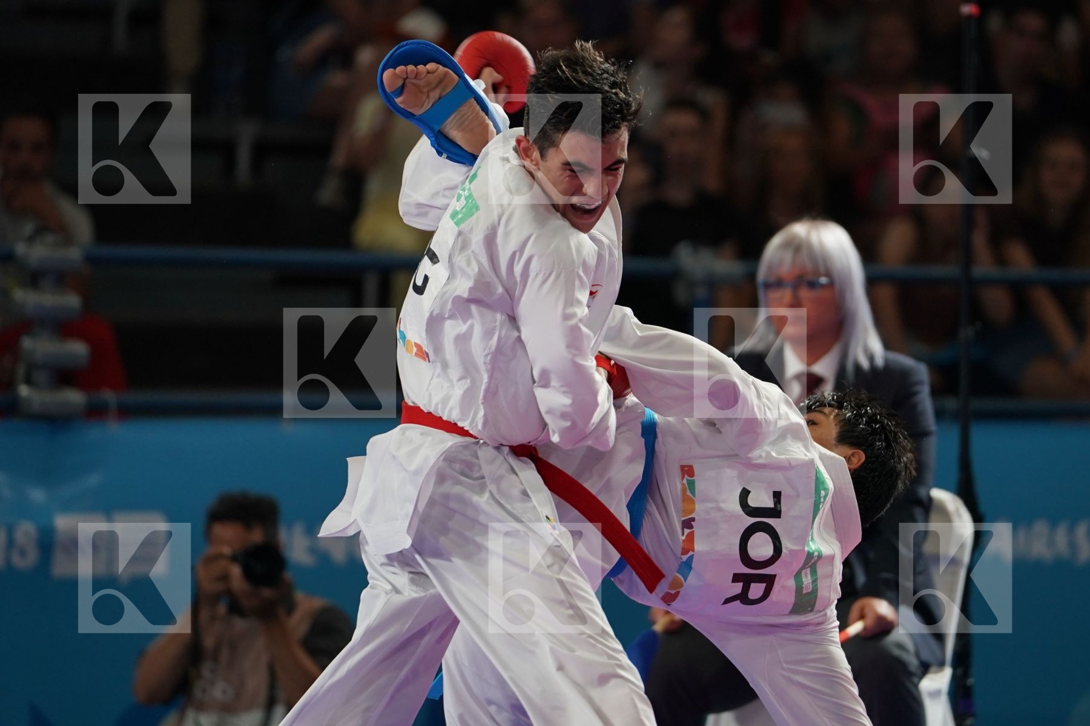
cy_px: 363
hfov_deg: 6.9
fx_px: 9083
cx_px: 545
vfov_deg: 4.6
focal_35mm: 300
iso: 1000
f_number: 2.8
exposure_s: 1/1000
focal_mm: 200
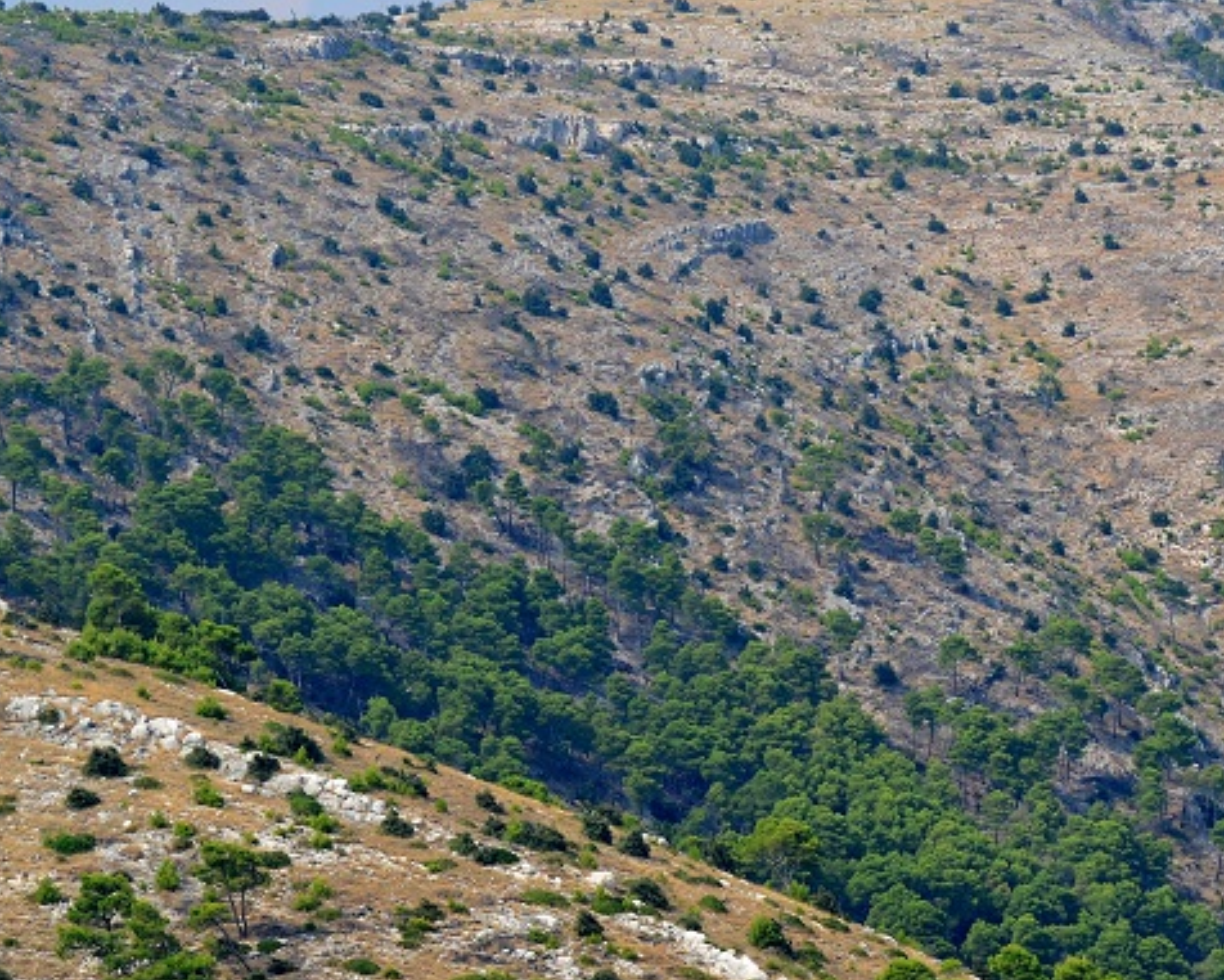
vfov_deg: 7.0
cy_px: 678
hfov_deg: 8.7
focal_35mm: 221
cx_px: 1032
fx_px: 8007
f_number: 5.6
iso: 400
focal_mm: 75
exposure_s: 1/2000
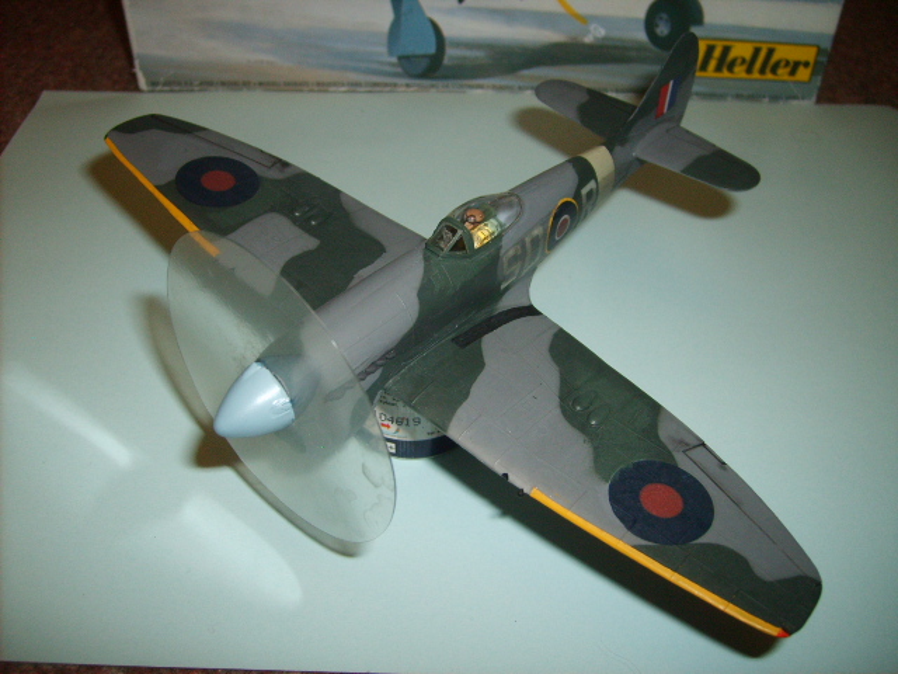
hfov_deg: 52.6
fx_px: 908
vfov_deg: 40.7
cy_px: 337
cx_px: 449
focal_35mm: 35
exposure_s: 1/45
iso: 100
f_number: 2.8
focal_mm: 5.8
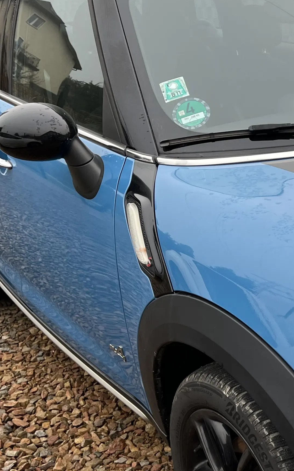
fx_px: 782
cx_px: 380
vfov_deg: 33.3
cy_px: 290
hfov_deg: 19.6
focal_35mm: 61
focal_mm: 5.1
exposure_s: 1/301
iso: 50
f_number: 1.6
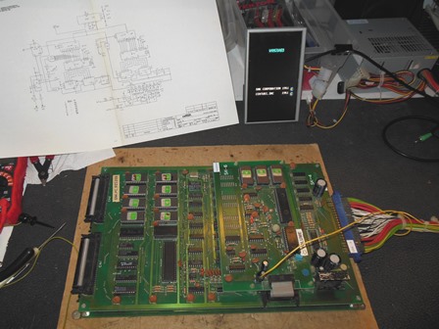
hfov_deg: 69.4
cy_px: 164
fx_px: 317
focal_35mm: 25
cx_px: 220
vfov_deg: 54.9
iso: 125
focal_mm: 4.5
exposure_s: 1/25
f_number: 3.2
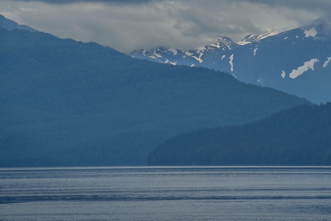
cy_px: 60
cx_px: 207
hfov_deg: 5.5
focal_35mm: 378
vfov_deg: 3.6
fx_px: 3476
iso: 100
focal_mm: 220
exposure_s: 1/500
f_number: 8
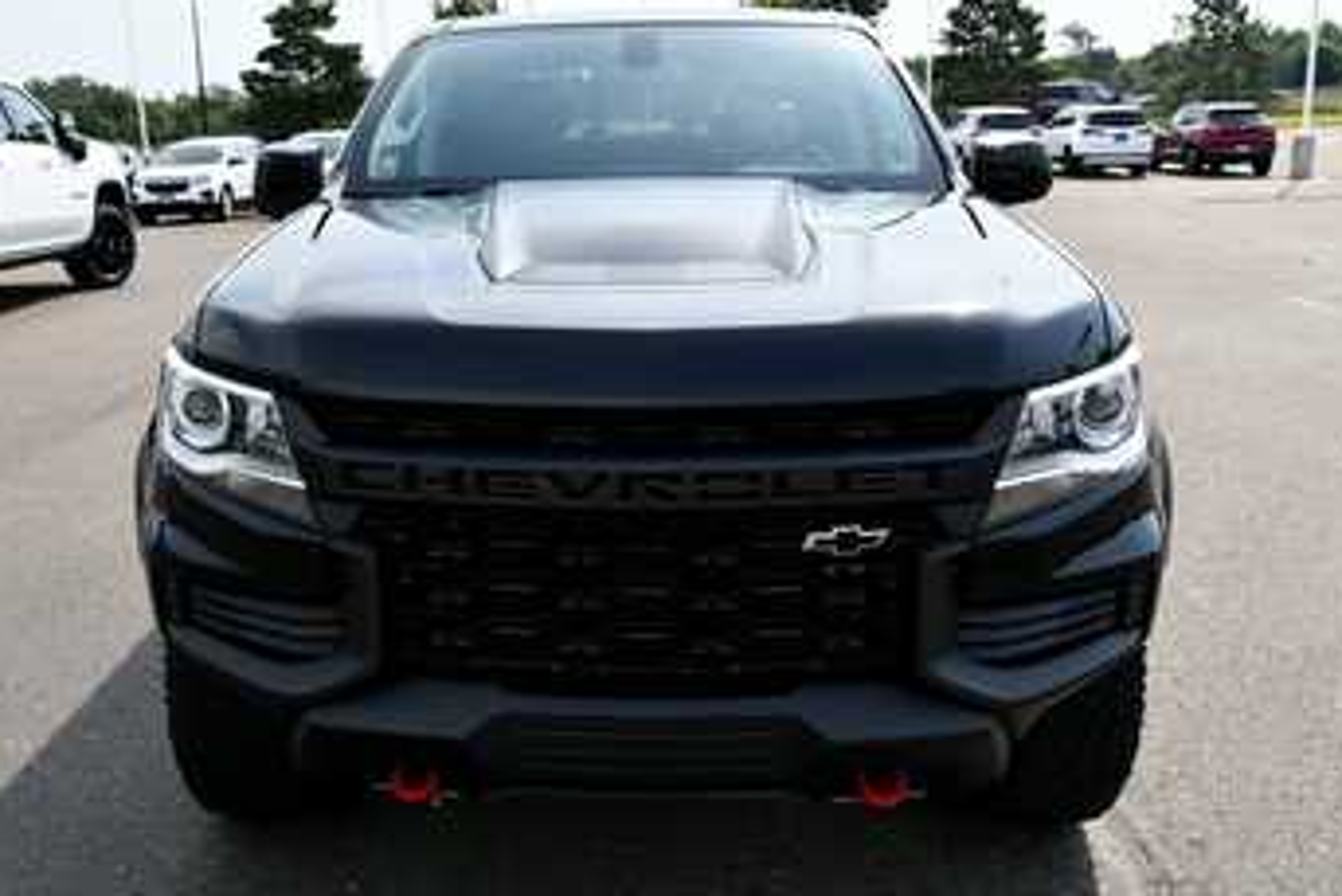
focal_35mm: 35
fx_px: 1305
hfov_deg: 54.2
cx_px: 583
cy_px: 448
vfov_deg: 37.9
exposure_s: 1/250
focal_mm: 20
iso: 160
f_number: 8
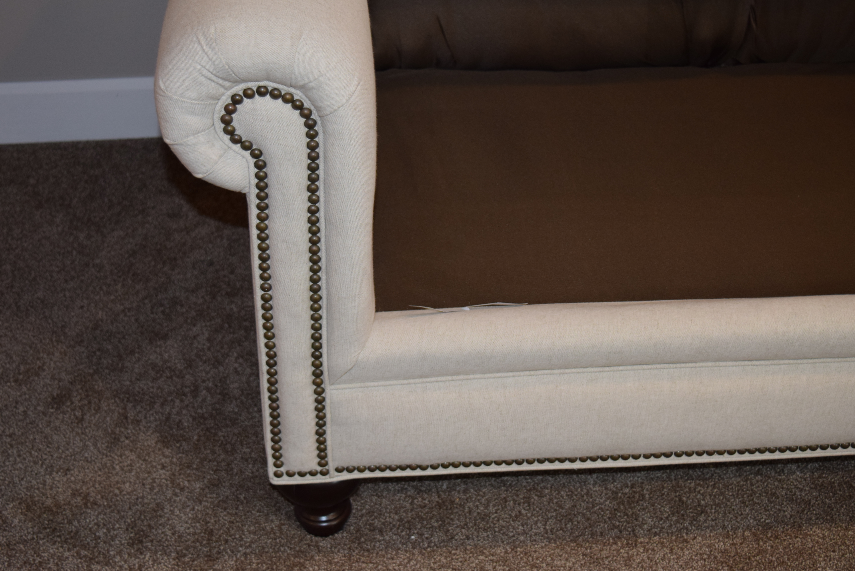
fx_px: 1355
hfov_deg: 35.0
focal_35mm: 57
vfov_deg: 23.8
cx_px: 428
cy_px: 286
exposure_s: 1/60
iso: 1100
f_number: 4.8
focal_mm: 38
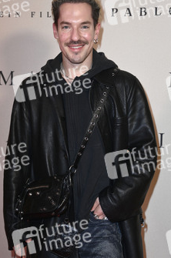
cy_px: 122
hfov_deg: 12.4
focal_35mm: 110
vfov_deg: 18.6
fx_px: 787
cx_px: 74
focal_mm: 92
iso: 800
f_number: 5.6
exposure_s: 1/200
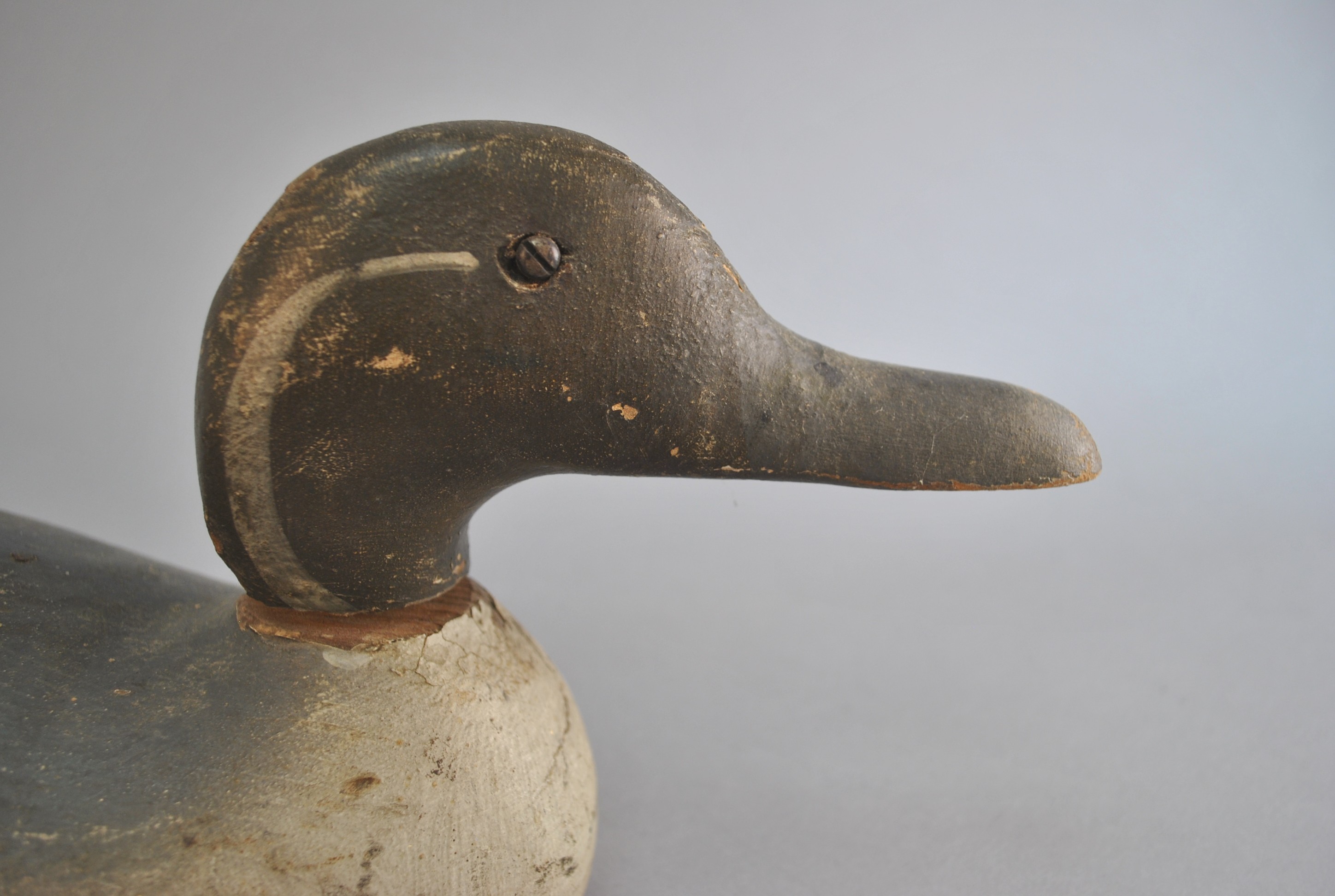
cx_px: 668
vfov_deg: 40.1
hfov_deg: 57.1
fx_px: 1226
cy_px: 448
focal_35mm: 33
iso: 200
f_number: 3.8
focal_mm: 22
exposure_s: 1/50
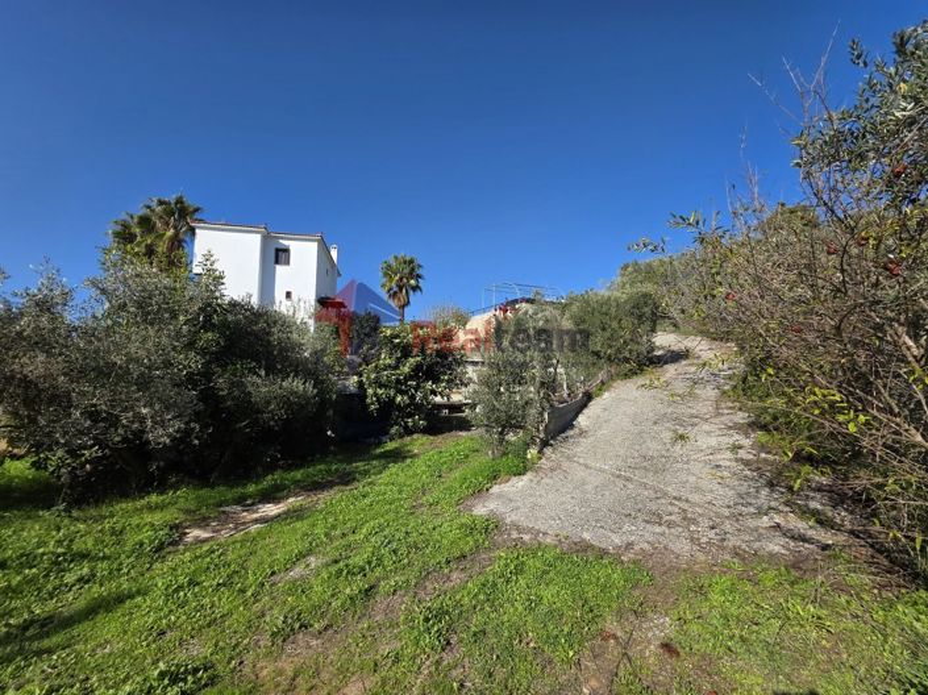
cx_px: 464
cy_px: 348
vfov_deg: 89.9
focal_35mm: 13
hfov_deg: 106.2
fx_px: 348
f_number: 1.9
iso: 40
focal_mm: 2.2
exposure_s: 1/2066
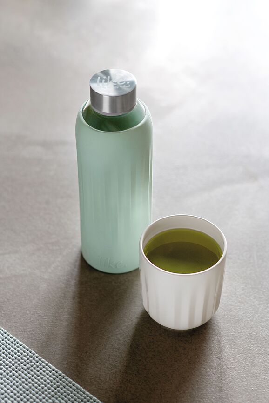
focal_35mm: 85
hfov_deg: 16.1
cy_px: 202
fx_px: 953
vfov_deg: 23.9
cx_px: 134
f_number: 4
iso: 320
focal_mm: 85
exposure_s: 1/80
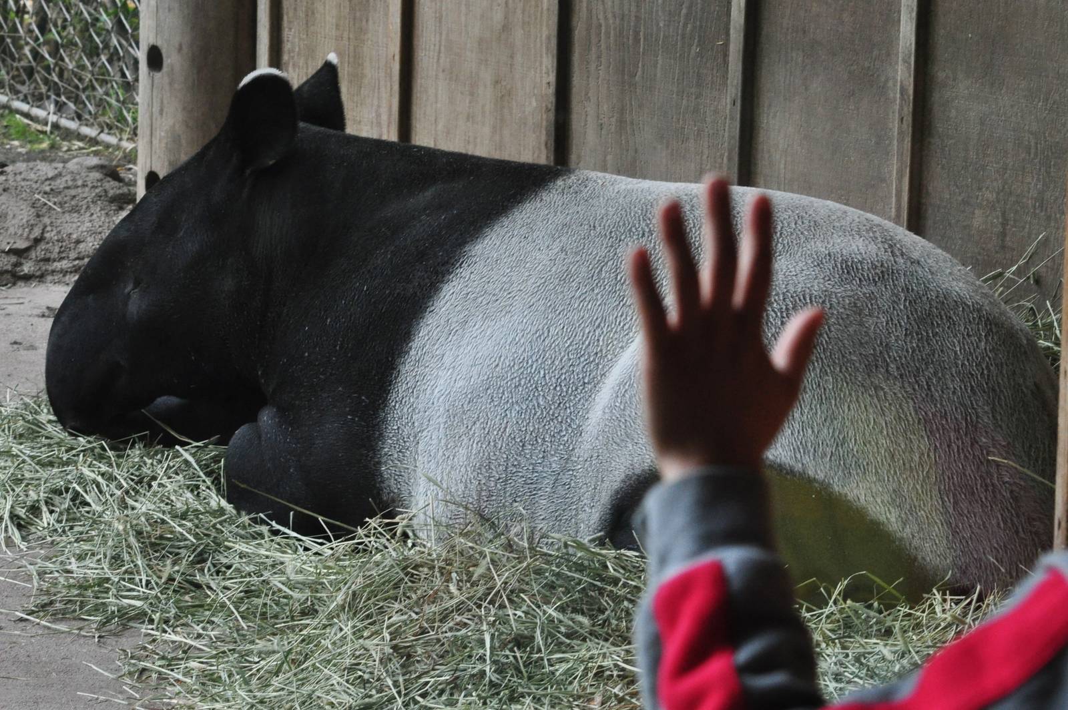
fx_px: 3824
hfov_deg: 15.9
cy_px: 355
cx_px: 534
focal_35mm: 129
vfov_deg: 10.6
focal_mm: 86
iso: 800
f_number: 9
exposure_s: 1/100
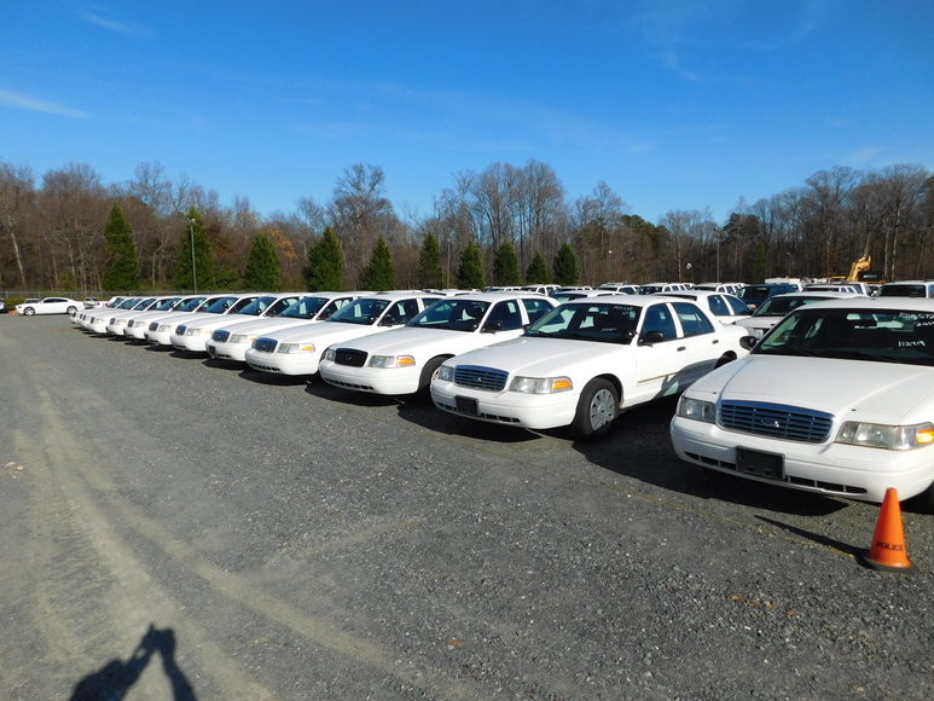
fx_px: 621
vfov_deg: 58.9
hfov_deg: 73.9
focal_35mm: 23
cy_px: 350
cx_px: 467
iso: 125
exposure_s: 1/800
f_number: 6
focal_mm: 4
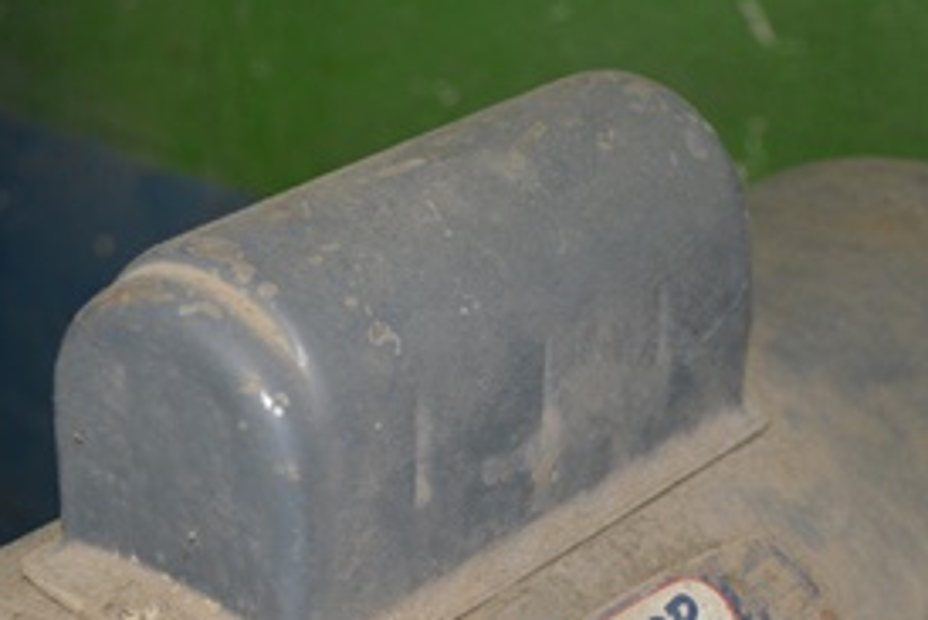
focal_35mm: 95
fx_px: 2452
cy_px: 637
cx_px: 599
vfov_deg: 14.2
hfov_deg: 21.4
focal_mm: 29
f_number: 4.5
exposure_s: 1/60
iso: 640
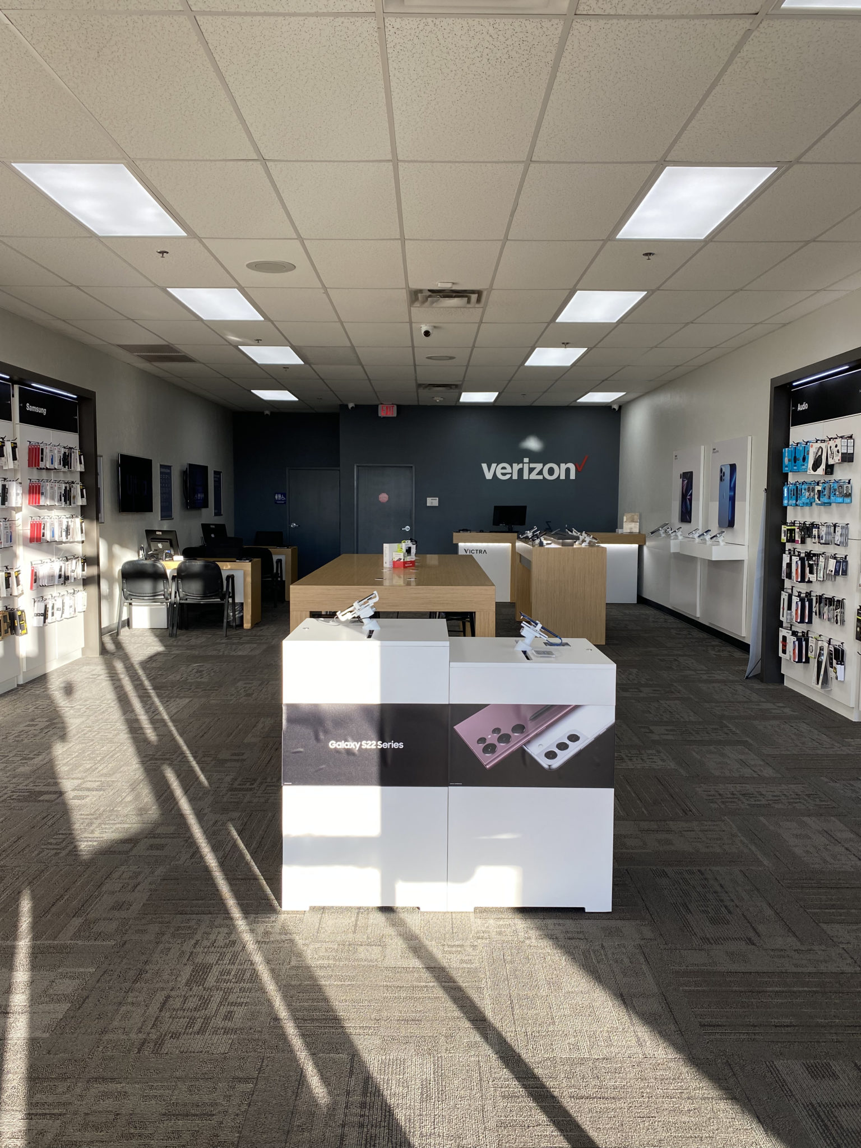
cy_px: 574
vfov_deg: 67.3
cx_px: 430
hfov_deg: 53.1
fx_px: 862
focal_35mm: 26
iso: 32
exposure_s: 1/225
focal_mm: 4.25
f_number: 1.8
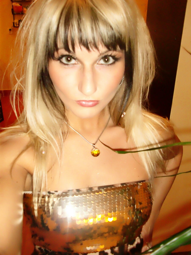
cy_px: 128
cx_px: 96
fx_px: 265
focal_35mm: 36
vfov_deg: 51.4
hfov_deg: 39.7
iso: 400
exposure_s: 1/60
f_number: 2.8
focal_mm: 6.3
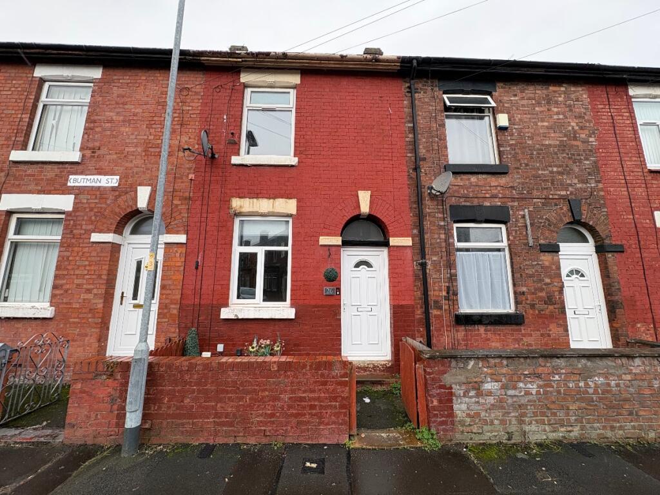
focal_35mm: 14
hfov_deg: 102.1
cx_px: 330
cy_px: 248
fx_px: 267
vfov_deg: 85.7
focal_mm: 2.22
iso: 40
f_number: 2.2
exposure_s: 1/99
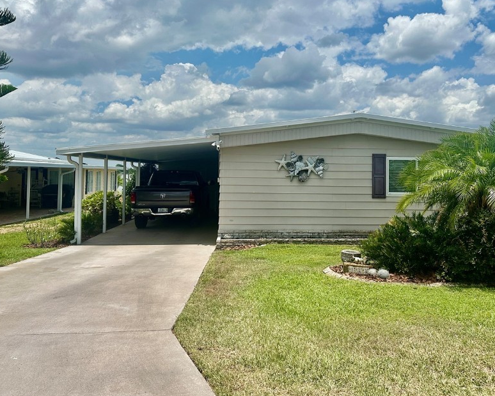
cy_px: 155
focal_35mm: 31
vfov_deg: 46.8
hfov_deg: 57.0
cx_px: 282
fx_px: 454
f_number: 1.78
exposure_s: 1/9709
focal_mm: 6.86
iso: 80
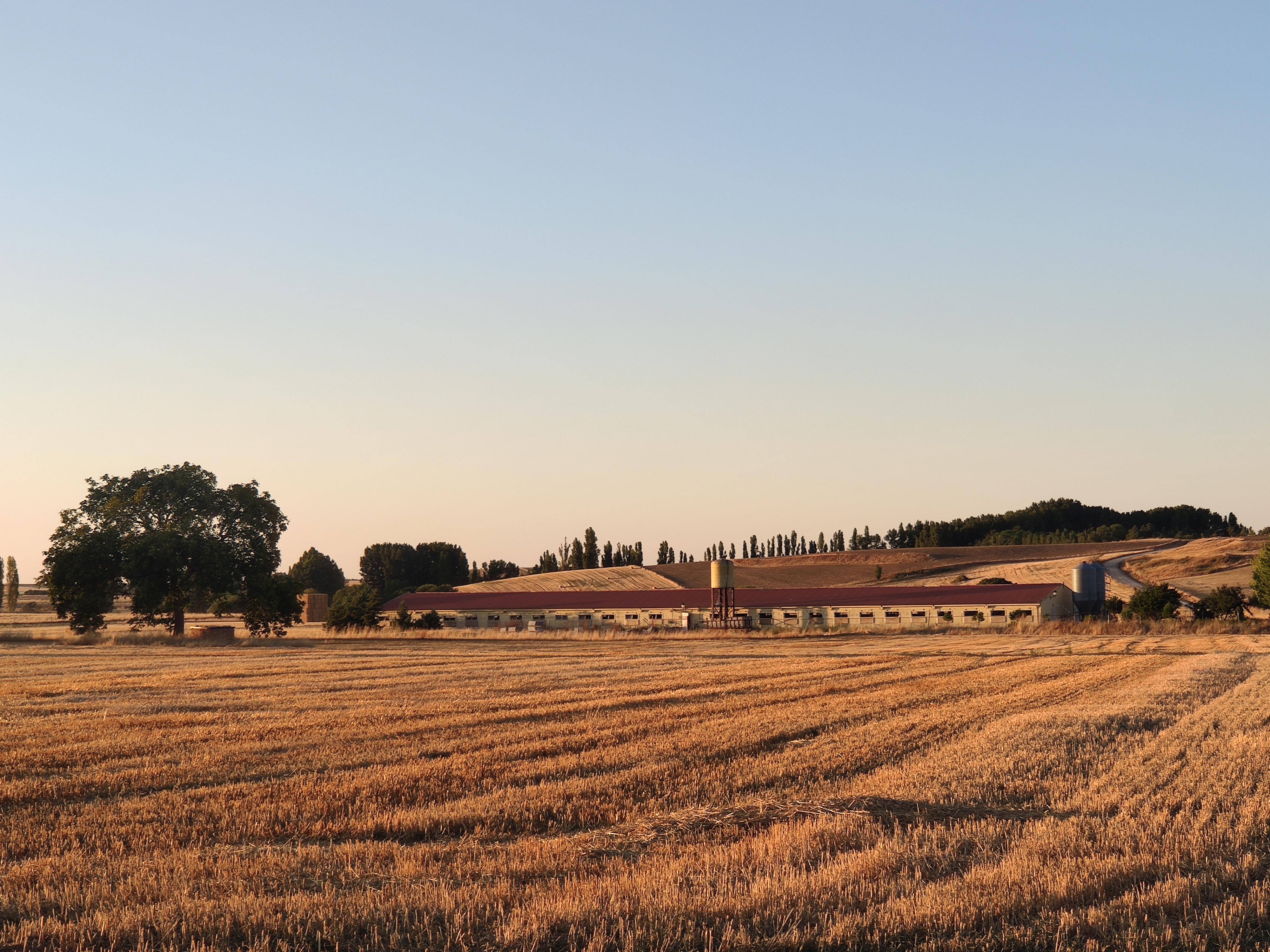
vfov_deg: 45.4
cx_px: 635
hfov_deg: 58.4
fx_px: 1137
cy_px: 476
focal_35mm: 31
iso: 100
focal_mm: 6.22
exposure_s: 1/258
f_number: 2.2
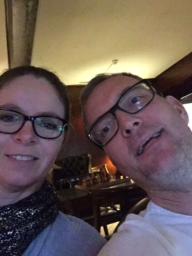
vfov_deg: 58.4
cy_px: 128
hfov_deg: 45.4
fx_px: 229
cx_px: 96
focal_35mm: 31
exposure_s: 1/17
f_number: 2.2
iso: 1600
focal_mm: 2.65
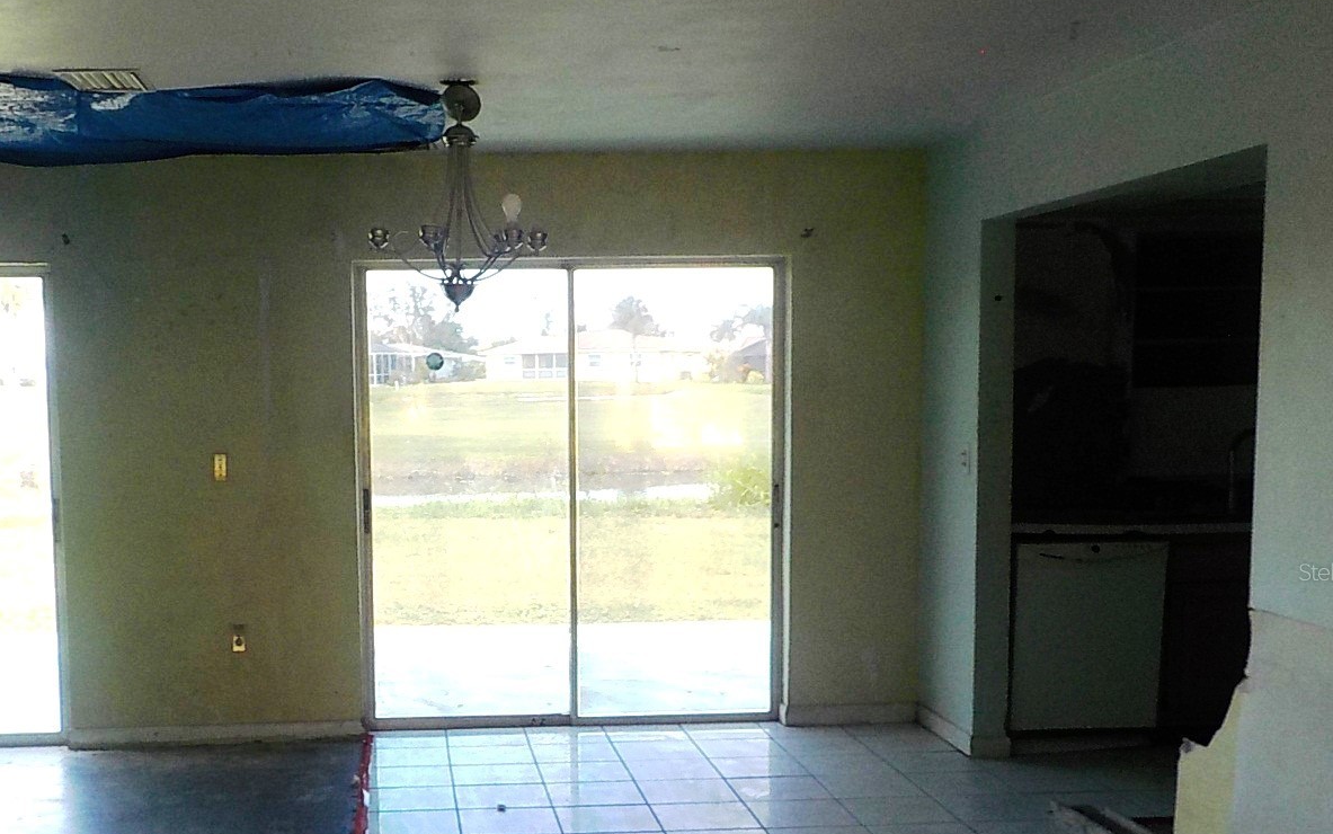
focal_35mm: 43
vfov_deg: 29.6
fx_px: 1562
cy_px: 571
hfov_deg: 45.8
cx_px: 504
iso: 125
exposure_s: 1/125
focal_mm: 4.1
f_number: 3.3
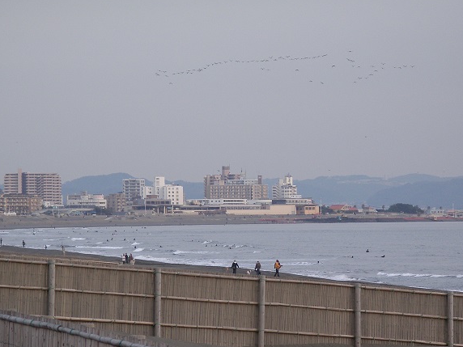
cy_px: 223
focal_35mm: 250
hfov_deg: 7.9
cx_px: 240
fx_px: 3344
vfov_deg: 5.9
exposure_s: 1/125
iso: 160
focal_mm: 39
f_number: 5
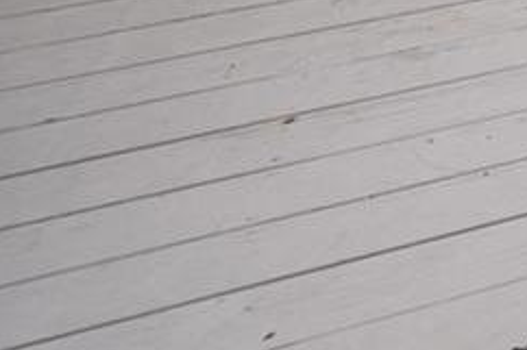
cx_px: 1653
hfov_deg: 10.8
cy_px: -733
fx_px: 1551
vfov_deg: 9.6
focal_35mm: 106
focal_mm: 16
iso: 1000
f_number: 8
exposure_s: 1/400
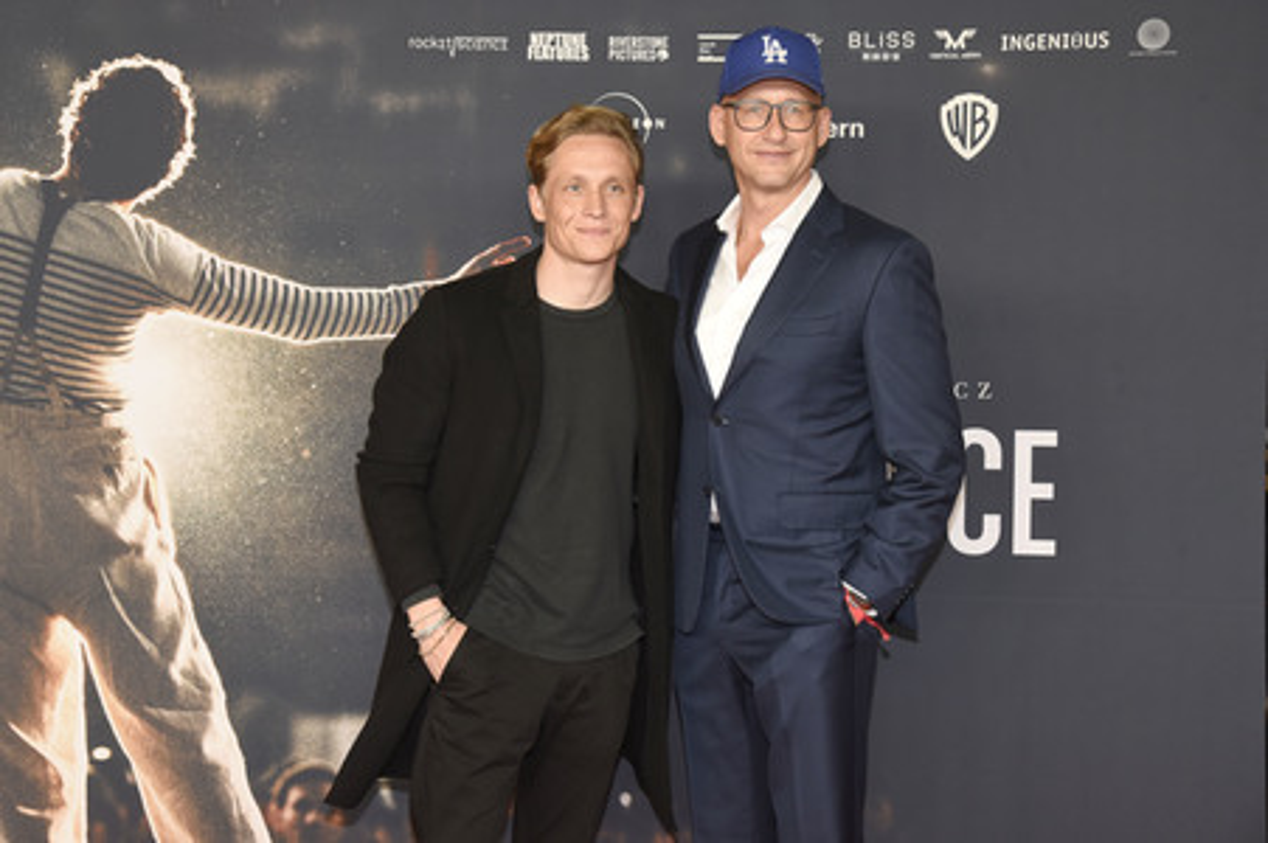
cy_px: 422
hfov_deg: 38.2
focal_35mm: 52
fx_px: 1830
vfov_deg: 26.0
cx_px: 634
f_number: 6.3
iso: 2000
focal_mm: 52
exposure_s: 1/100
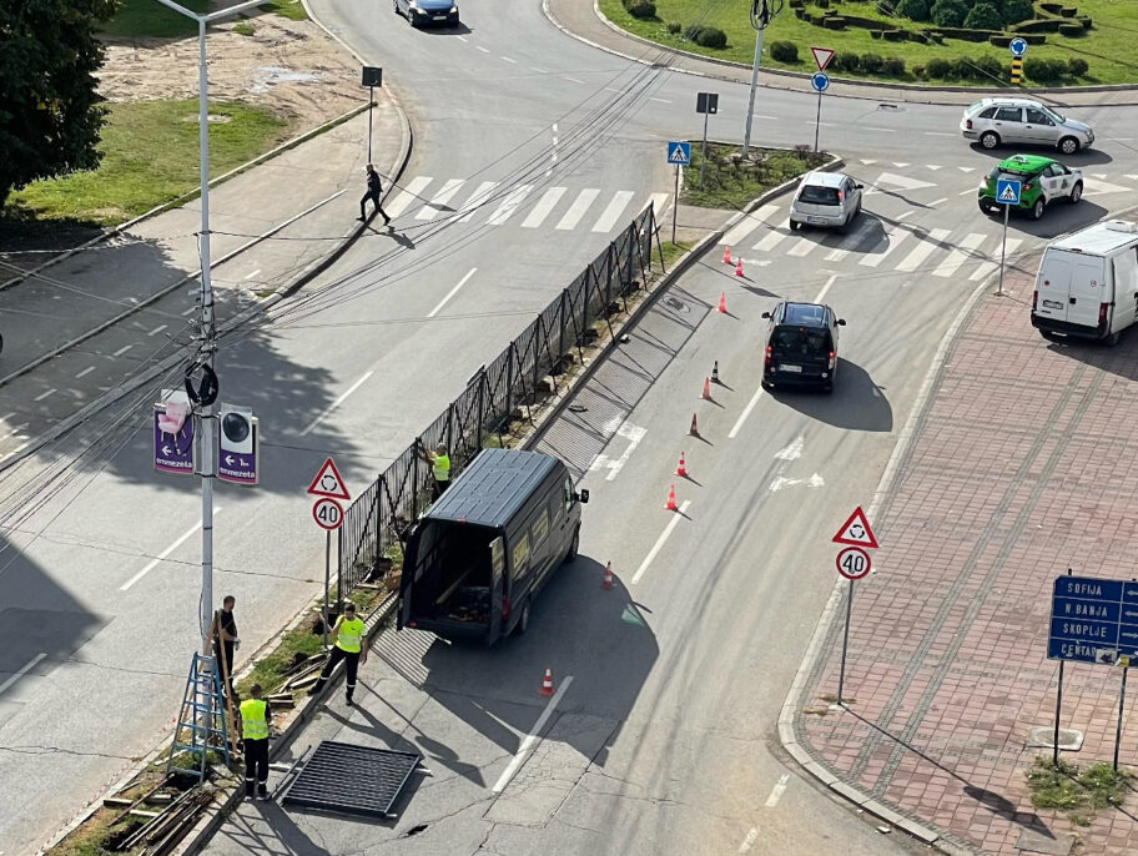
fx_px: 1711
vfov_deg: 28.1
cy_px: 428
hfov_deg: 36.8
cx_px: 569
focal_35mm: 52
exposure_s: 1/1712
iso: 25
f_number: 2
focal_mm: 6
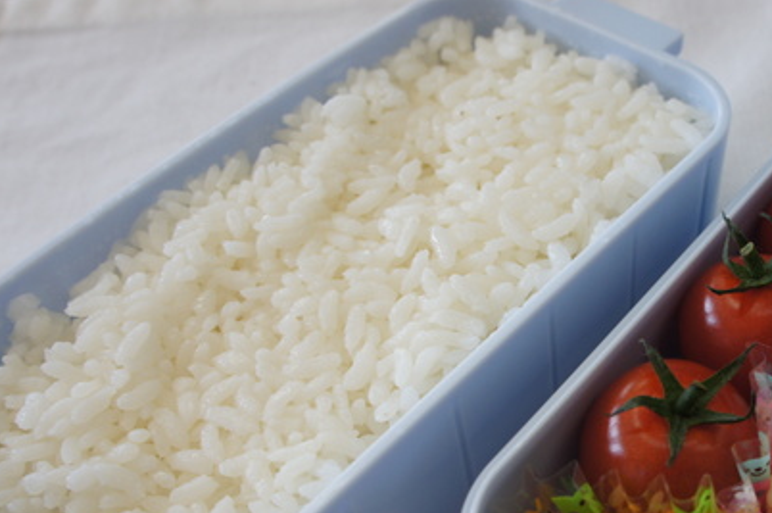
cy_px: 392
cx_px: 578
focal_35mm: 43
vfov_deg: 30.5
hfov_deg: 44.0
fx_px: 921
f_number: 5.6
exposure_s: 1/80
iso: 200
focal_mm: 18
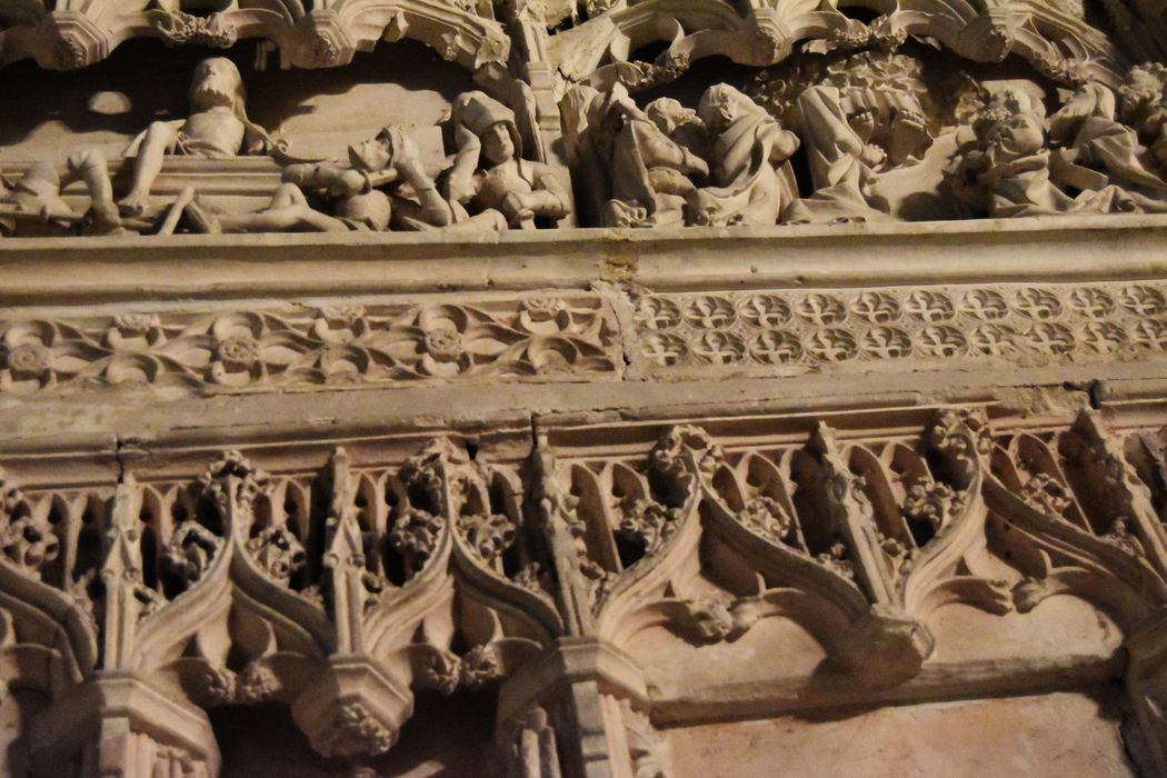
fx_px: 1945
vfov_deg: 22.6
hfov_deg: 33.4
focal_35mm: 60
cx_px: 584
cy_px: 389
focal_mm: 40
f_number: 5
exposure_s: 1/60
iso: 12800
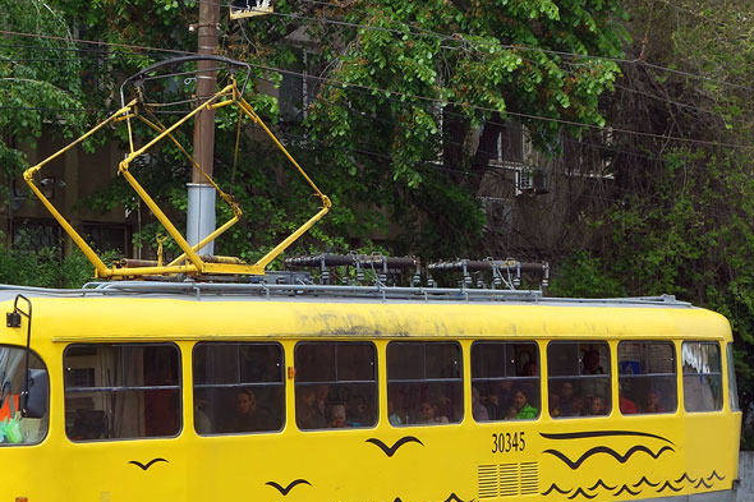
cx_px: 235
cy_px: 224
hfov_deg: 17.6
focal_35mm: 116
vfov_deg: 11.8
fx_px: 2429
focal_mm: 21.29
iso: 125
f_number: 4
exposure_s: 1/500
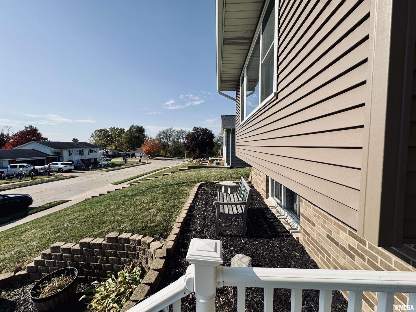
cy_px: 156
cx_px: 208
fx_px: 168
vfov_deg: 85.7
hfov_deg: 102.1
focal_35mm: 14
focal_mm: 2.22
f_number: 2.2
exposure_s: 1/2415
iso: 50
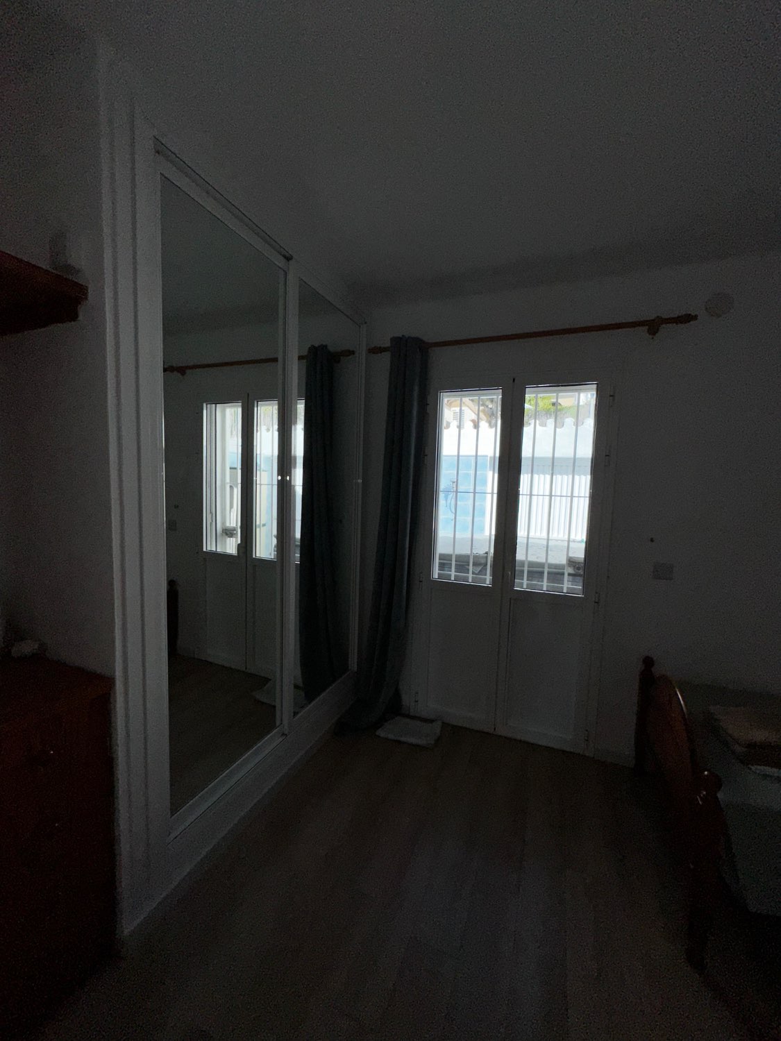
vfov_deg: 102.1
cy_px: 520
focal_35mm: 14
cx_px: 390
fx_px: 421
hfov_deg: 85.7
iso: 32
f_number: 2.2
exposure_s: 1/1366
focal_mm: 2.22
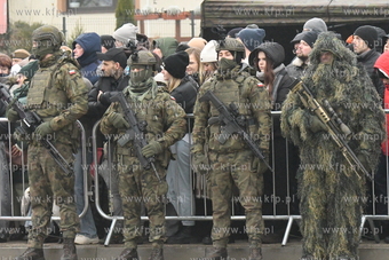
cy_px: 121
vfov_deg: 6.2
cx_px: 196
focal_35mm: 221
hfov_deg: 9.3
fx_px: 2384
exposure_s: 1/3200
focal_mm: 125
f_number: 5.6
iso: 16000
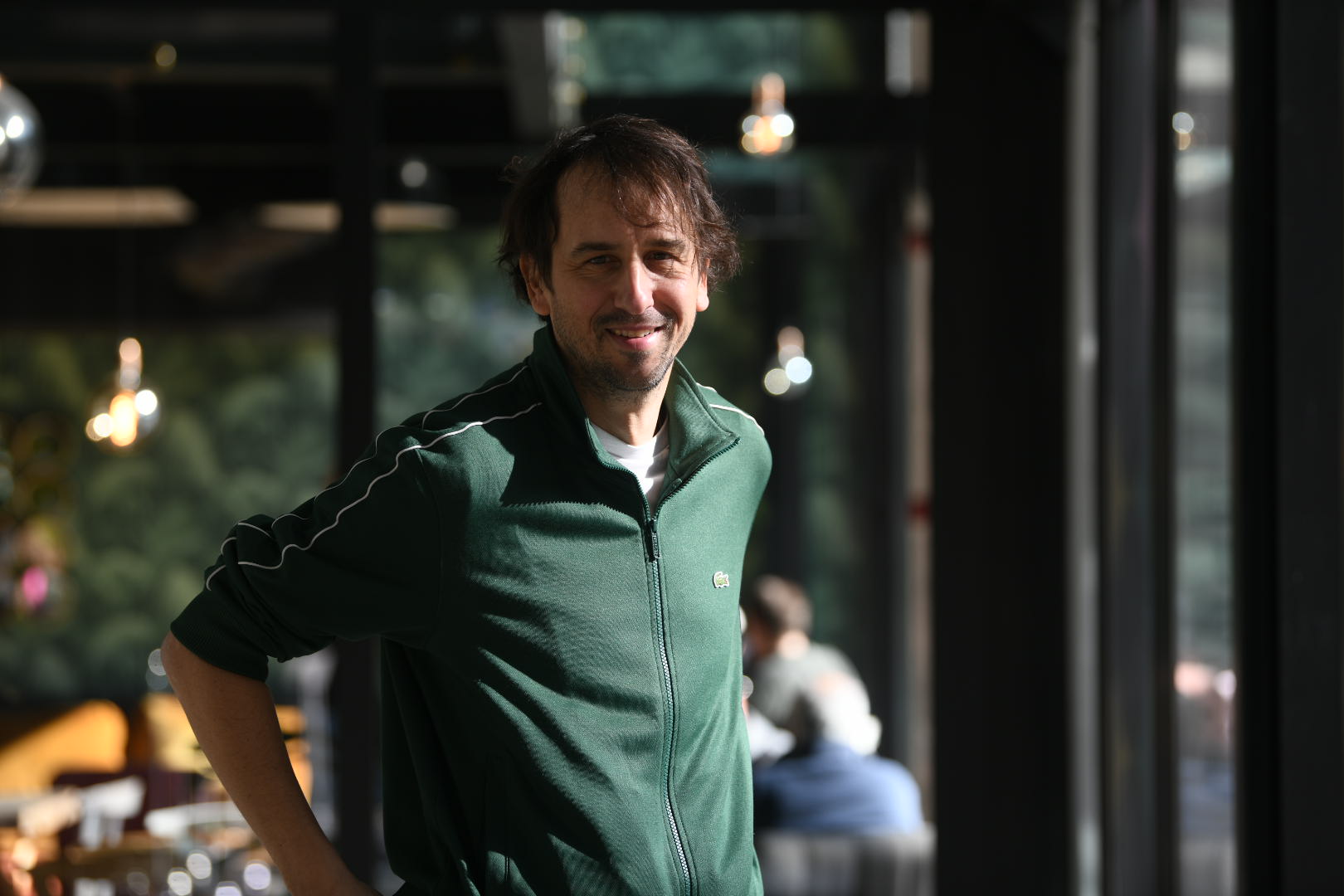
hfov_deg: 19.5
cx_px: 672
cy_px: 448
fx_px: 3920
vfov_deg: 13.0
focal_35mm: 105
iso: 125
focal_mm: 105
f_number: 3.2
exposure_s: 1/160
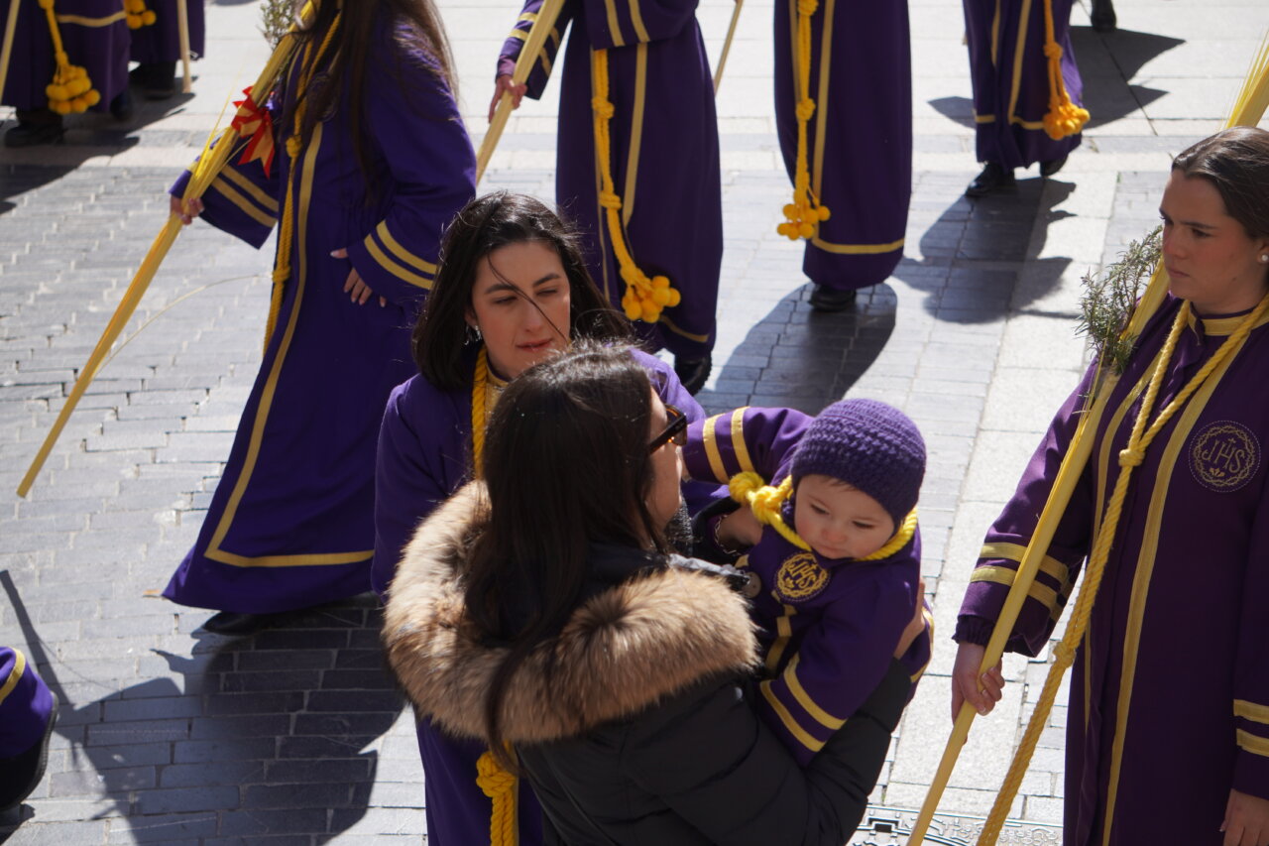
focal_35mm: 82
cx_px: 634
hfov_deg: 24.6
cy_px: 423
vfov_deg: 16.5
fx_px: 2908
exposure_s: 1/400
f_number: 5
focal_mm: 55
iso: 100
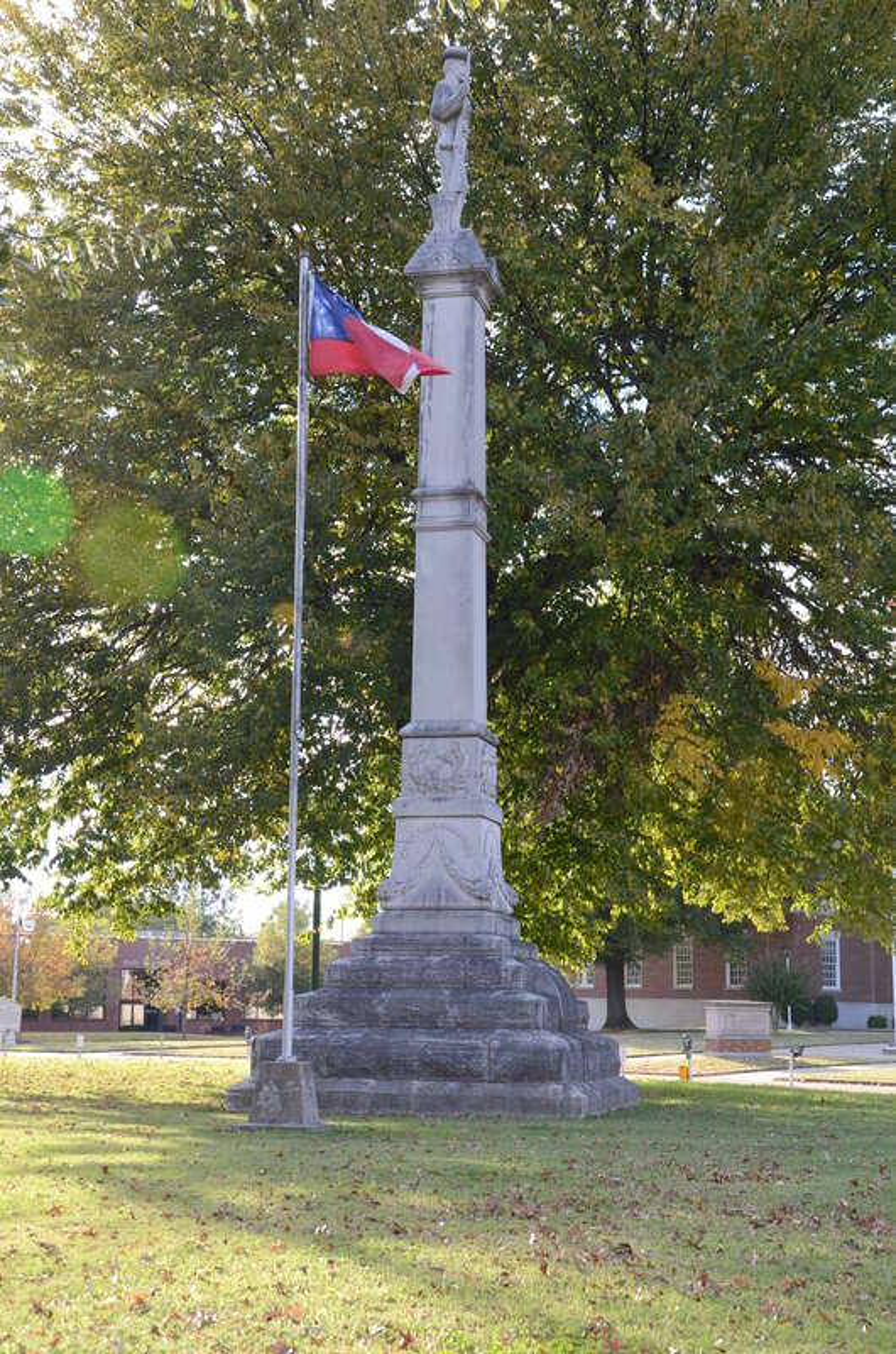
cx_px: 448
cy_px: 677
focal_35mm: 52
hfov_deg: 25.6
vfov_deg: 37.9
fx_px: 1968
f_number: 7.1
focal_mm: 35
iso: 640
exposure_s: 1/320
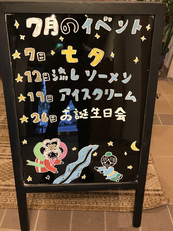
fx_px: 187
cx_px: 86
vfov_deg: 63.4
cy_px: 116
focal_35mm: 28
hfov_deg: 49.7
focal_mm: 3.99
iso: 40
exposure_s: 1/15
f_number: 1.8
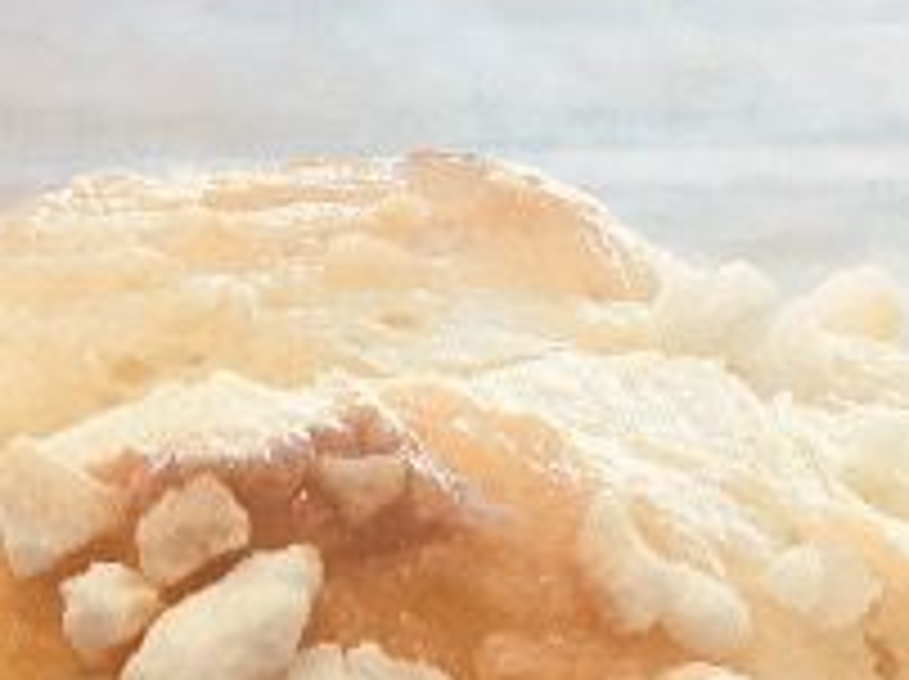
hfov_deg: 10.7
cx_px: 0
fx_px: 4826
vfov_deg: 7.6
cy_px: 1585
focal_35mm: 184
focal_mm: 4.15
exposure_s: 1/115
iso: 25
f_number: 2.2
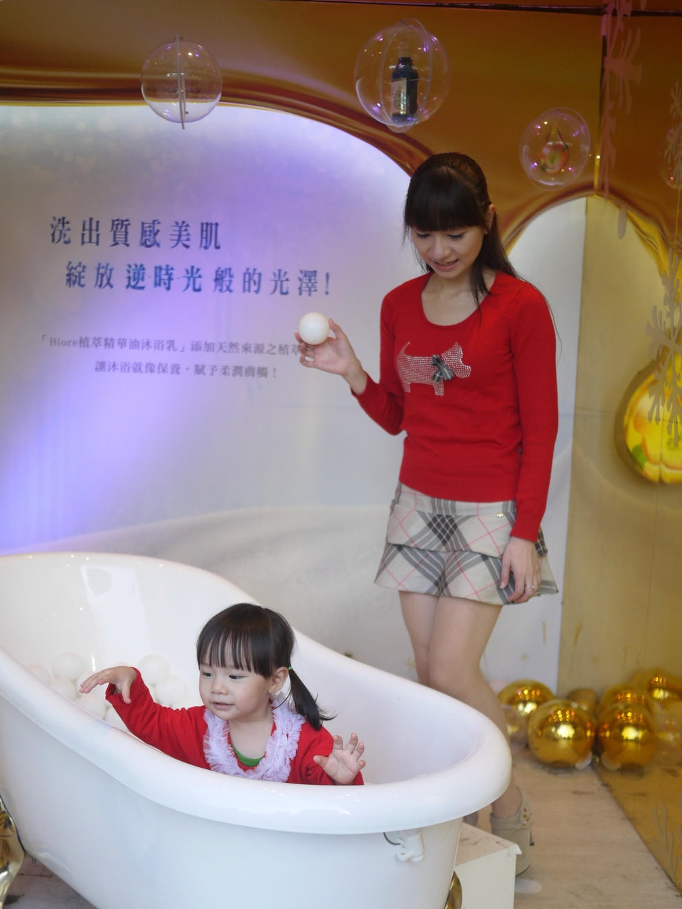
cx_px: 308
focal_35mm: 48
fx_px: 1261
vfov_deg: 39.6
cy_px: 503
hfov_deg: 30.3
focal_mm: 20
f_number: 1.8
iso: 160
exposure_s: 1/800
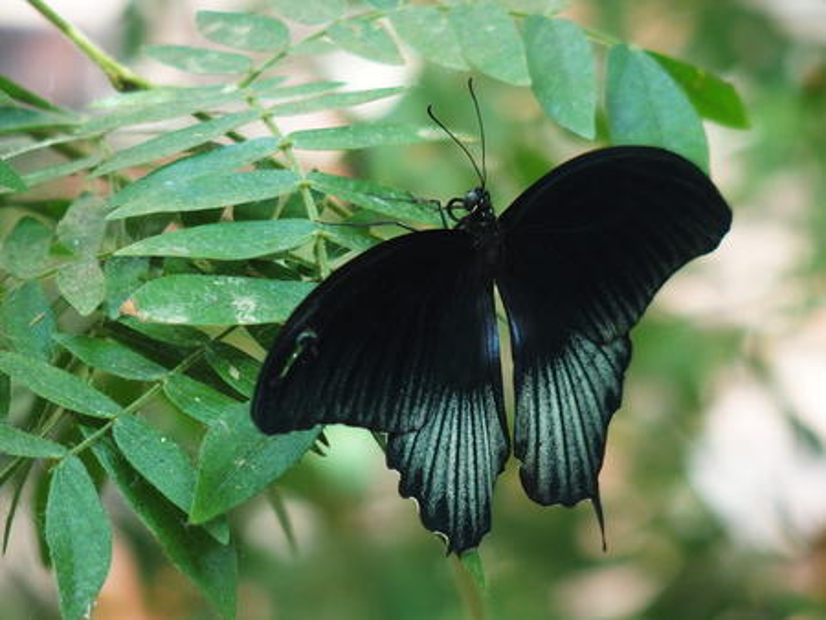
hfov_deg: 6.6
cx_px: 413
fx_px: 7162
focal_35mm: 300
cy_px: 310
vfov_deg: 5.0
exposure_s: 1/125
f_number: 2.8
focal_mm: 64.3
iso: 500
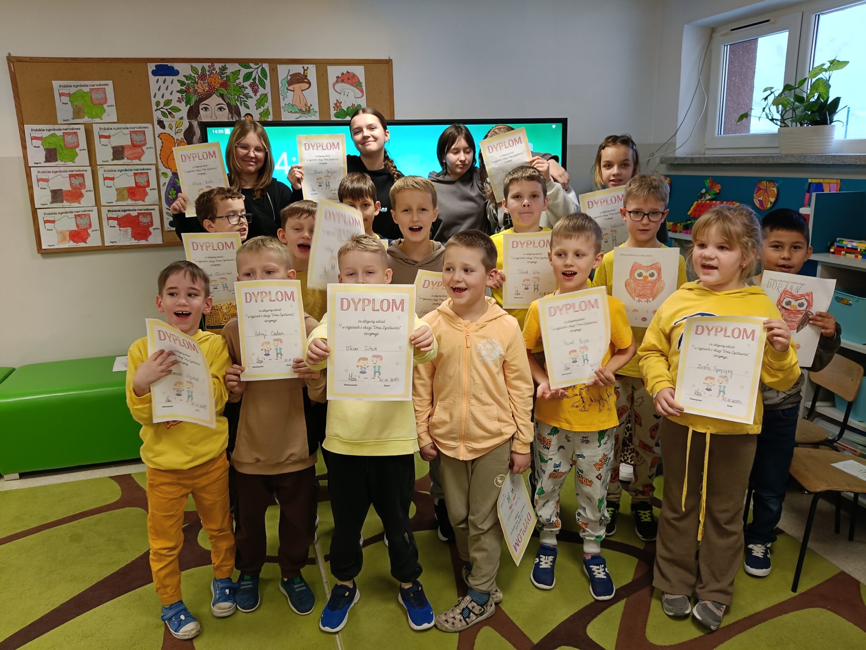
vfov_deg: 53.1
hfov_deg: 67.3
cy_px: 325
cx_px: 433
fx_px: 650
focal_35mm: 26
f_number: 2.8
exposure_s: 1/60
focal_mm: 6.06
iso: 250
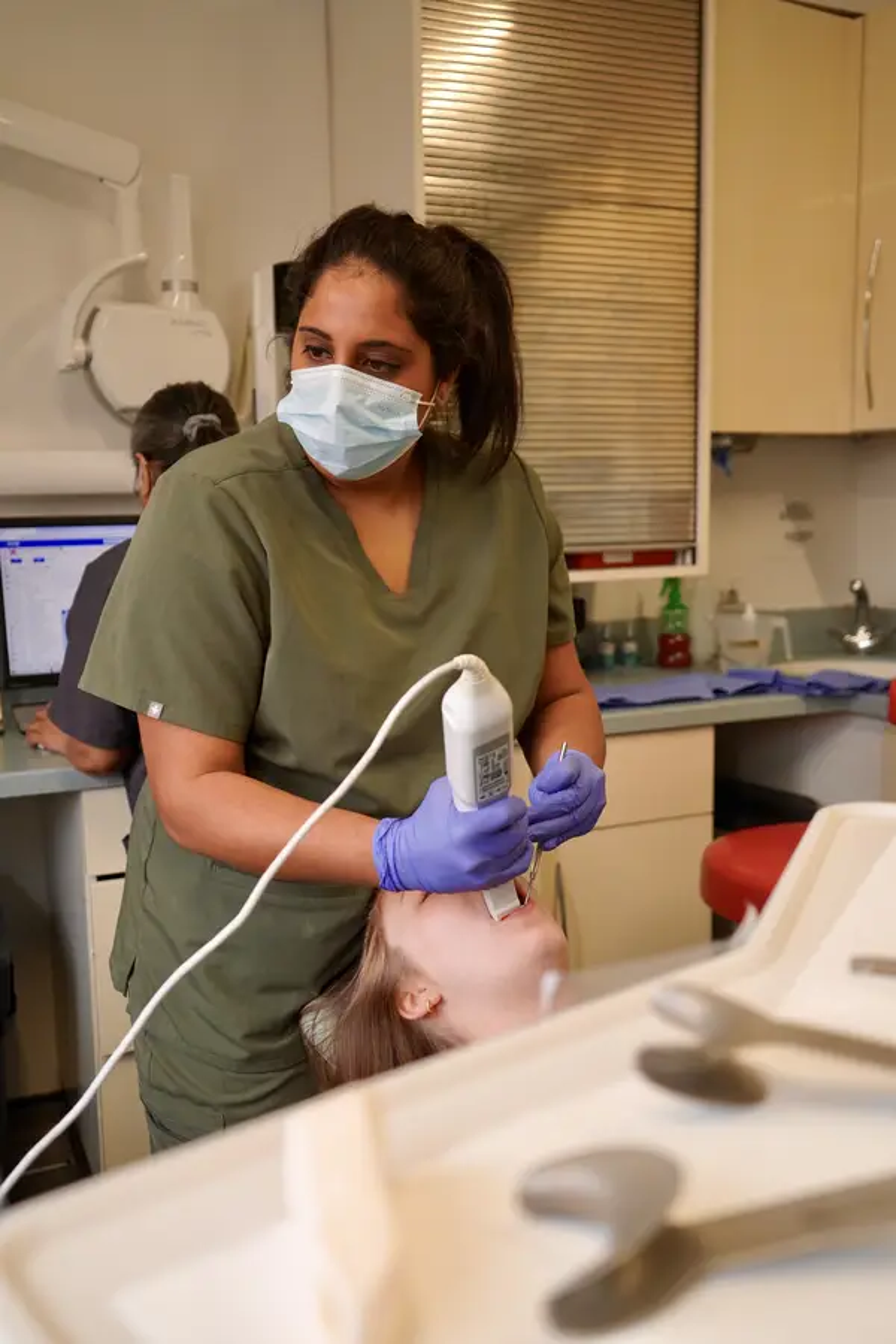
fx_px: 1232
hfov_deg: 40.0
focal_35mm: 33
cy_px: 672
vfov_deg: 57.2
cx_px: 448
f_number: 4
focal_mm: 33
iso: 500
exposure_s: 1/160
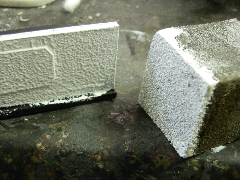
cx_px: 120
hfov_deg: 31.7
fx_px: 423
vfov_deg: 24.0
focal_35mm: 61
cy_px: 90
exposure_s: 1/8
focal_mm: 10.99
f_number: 3.7
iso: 320
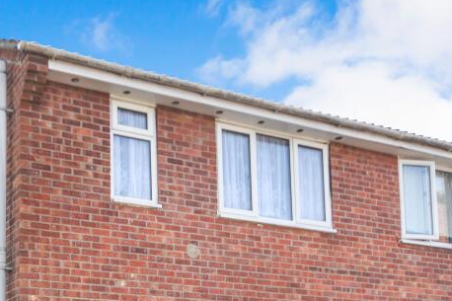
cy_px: 324
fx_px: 590
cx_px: 69
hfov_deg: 39.7
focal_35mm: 47
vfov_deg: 26.5
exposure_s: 1/640
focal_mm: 14
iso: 250
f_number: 4.8
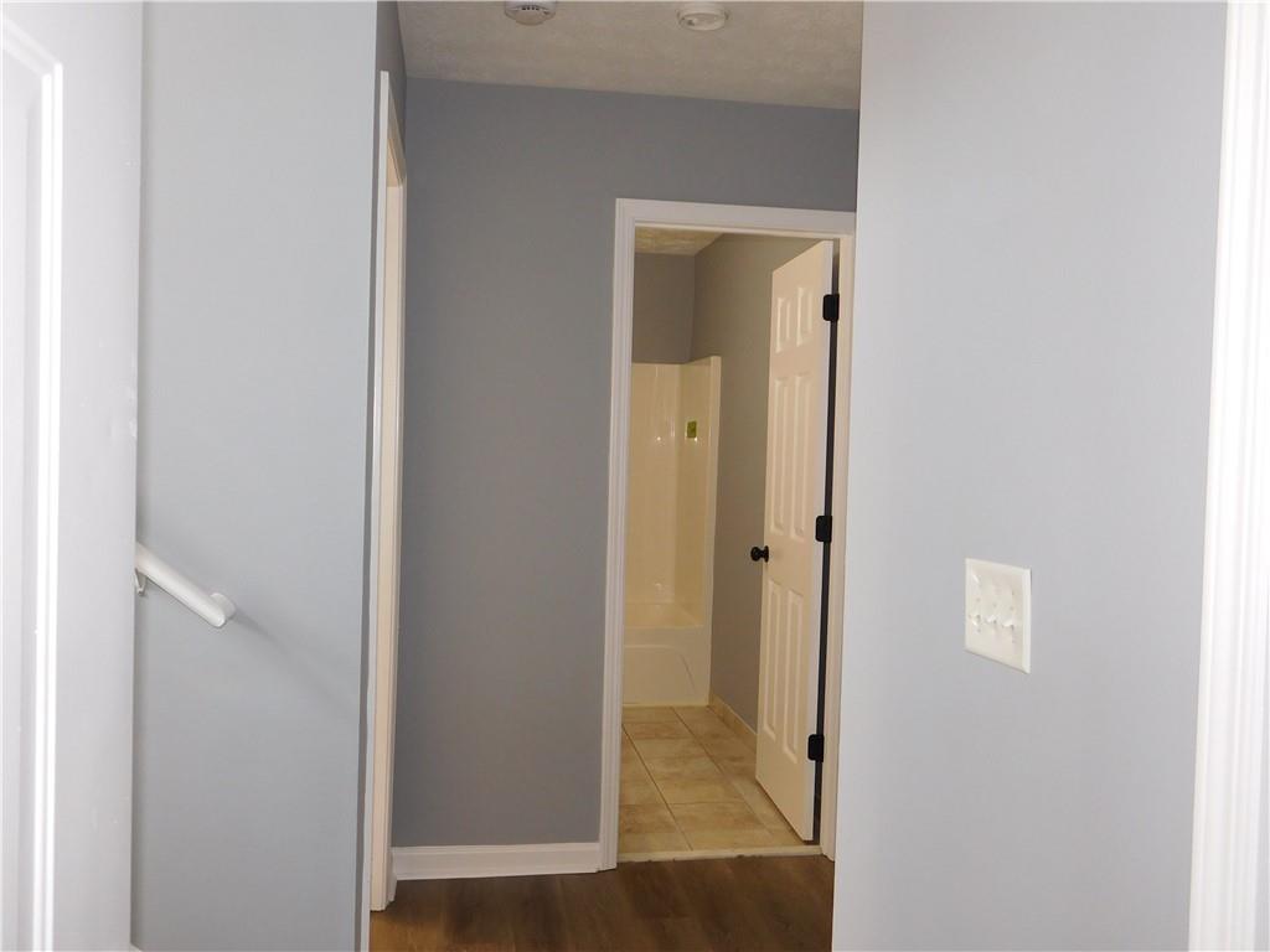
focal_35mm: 30
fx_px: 1101
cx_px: 635
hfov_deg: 60.0
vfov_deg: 46.8
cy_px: 476
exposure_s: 1/30
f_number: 3.2
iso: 200
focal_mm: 5.3
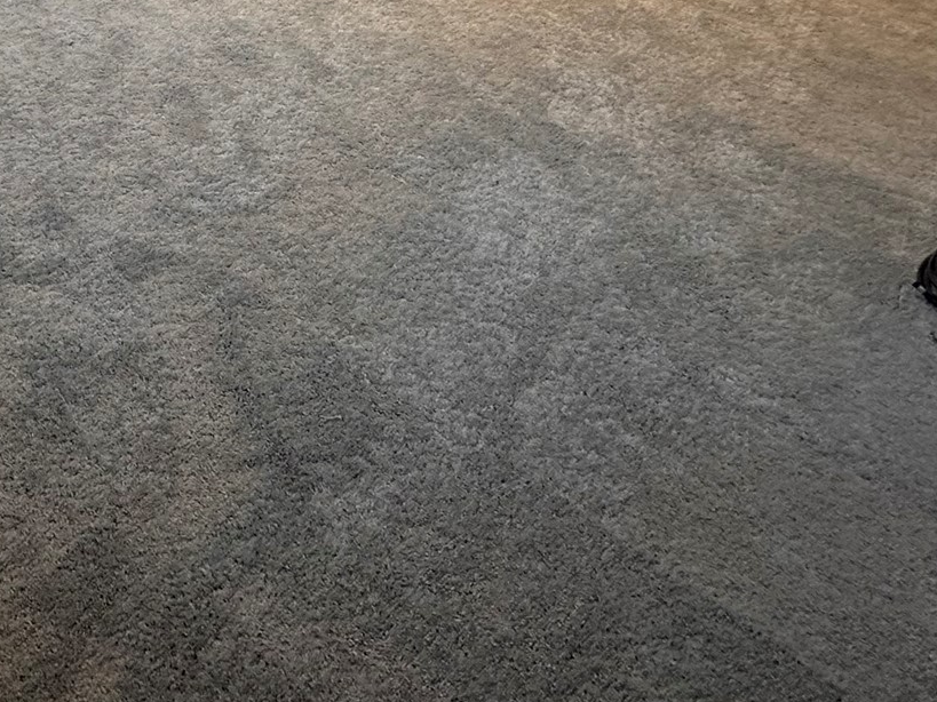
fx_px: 947
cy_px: -98
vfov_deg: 34.3
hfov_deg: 48.3
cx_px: 133
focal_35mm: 35
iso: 320
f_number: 2.2
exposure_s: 1/60
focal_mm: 2.22
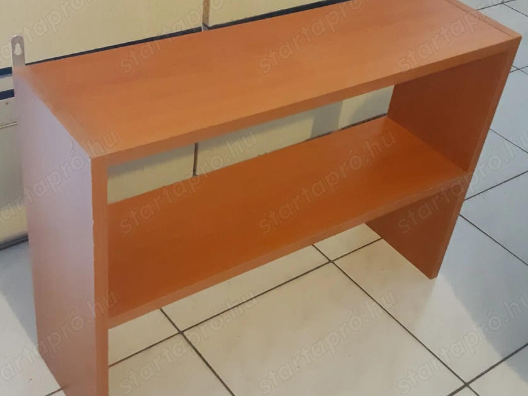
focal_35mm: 31
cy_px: 193
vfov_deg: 45.4
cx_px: 270
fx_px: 473
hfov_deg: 58.4
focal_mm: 3.93
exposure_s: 1/25
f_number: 1.7
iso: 500
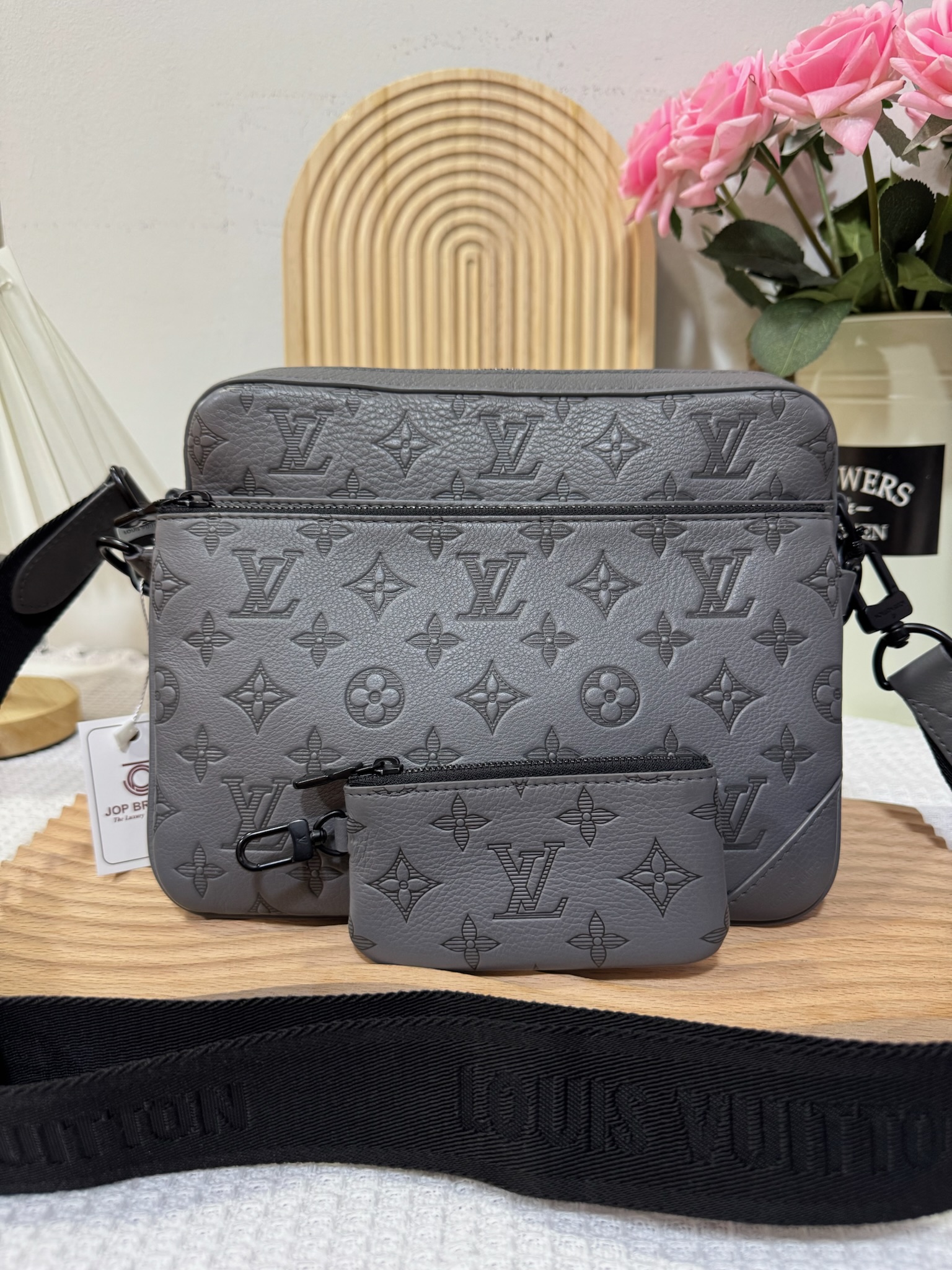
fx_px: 880
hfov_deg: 56.8
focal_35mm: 24
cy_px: 635
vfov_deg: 71.6
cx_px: 476
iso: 200
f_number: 1.78
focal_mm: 6.76
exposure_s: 1/69
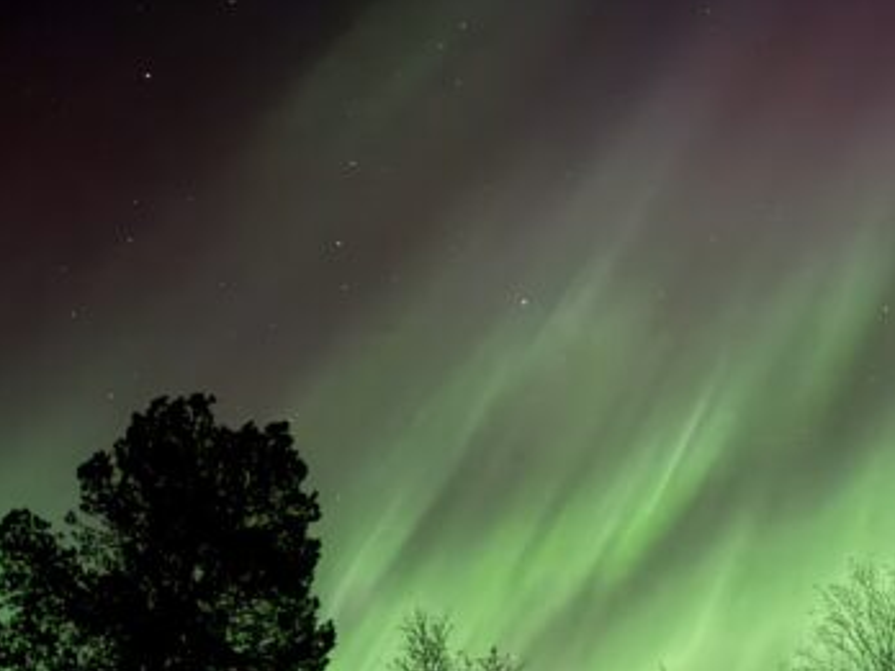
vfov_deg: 26.1
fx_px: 1370
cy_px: 674
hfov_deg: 34.1
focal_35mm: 53
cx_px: 813
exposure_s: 1/2
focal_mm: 6.76
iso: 5000
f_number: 1.78
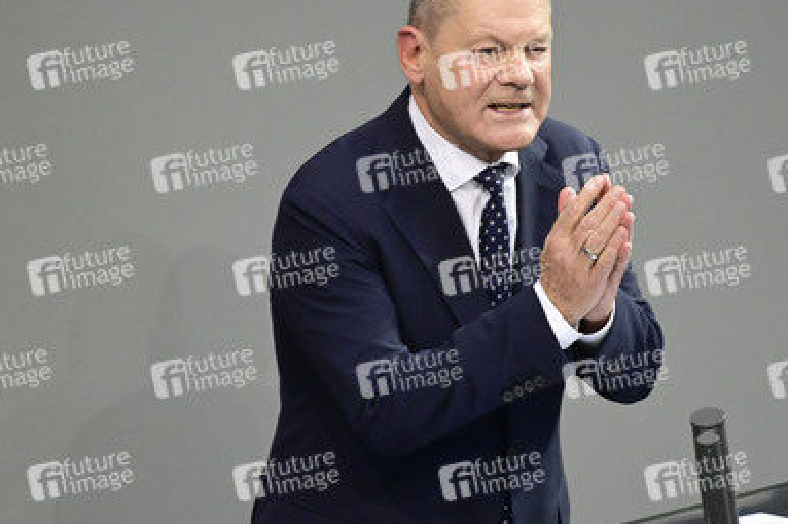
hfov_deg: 3.8
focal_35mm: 541
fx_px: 11836
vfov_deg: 2.5
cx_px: 437
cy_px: 220
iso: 8000
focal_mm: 460
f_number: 5.6
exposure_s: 1/500
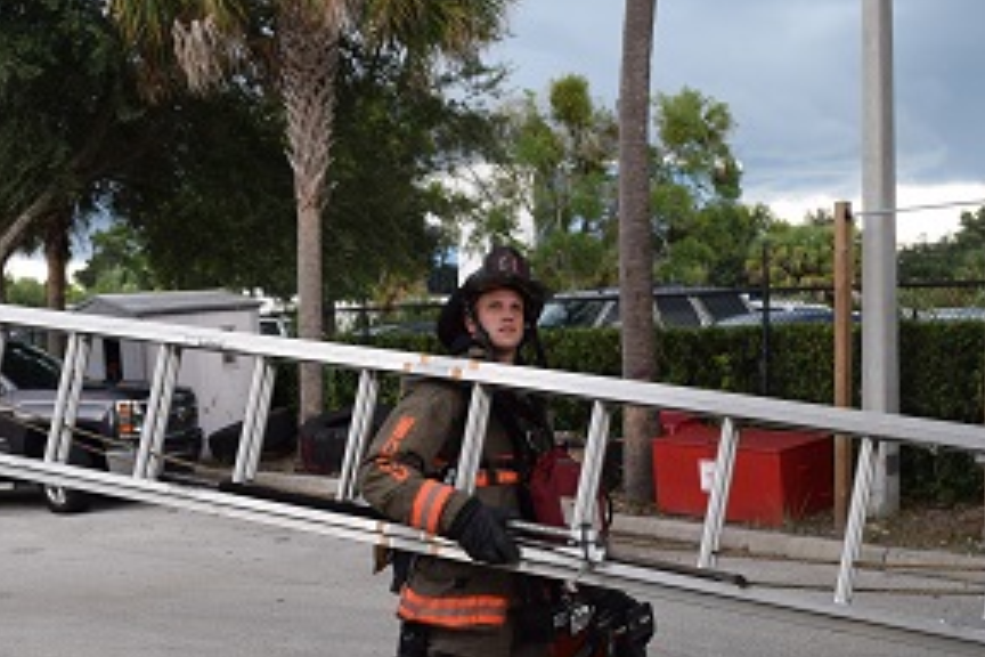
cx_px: 510
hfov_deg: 39.6
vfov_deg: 26.5
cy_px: 520
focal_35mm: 50
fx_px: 1368
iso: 400
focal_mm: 20
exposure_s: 1/160
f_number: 6.3
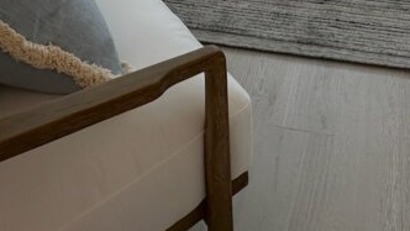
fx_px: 511
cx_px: 308
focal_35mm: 47
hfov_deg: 42.4
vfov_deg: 18.4
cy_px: -212
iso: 40
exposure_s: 1/208
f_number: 2.2
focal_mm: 2.22
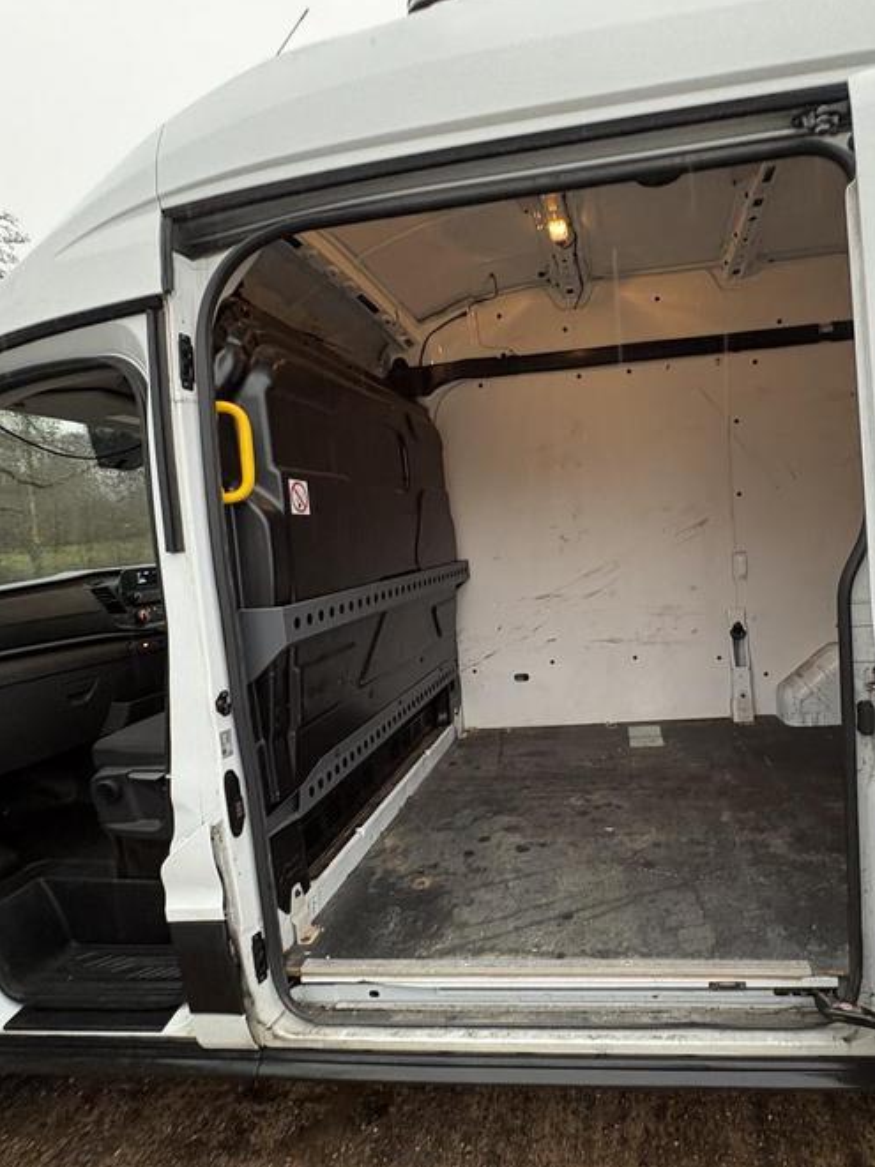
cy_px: 585
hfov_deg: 67.3
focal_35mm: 19
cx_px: 564
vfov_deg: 84.7
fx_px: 640
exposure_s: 1/60
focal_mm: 2.22
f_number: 2.2
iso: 250
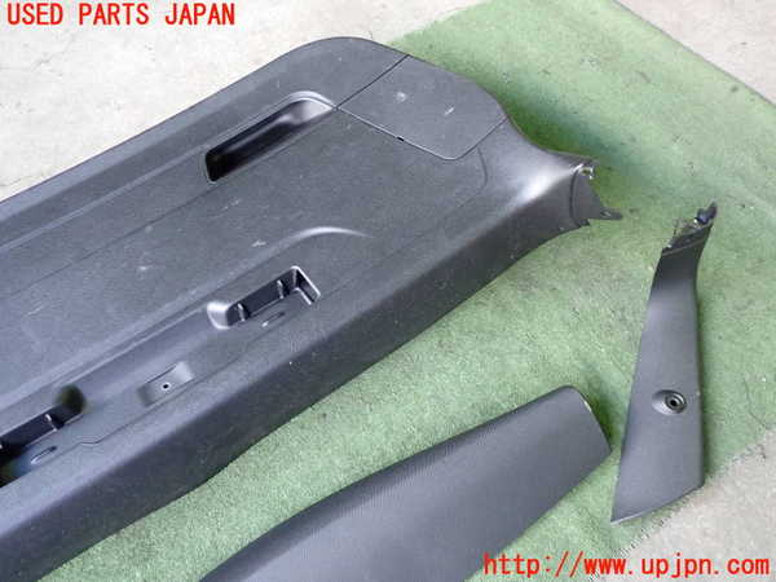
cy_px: 291
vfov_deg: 46.8
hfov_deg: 60.0
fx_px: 673
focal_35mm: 30
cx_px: 388
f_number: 2.3
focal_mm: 5.4
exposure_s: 1/30
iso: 320
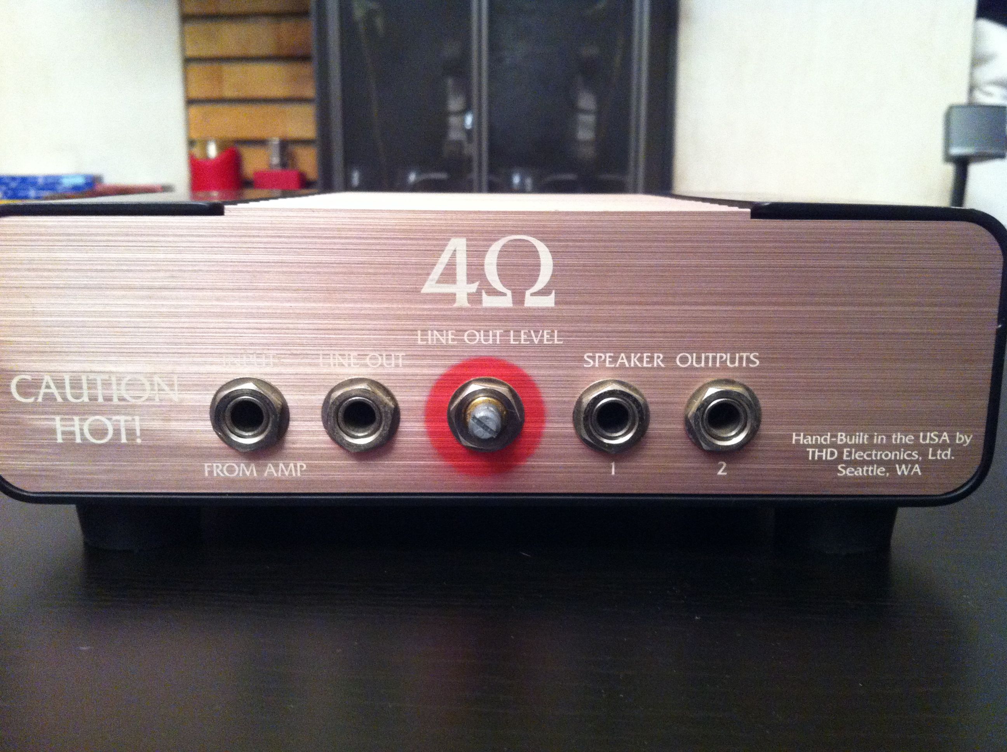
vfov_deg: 40.6
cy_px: 376
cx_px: 504
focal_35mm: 35
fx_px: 1017
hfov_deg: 52.7
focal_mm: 3.85
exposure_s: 1/15
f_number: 2.8
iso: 400
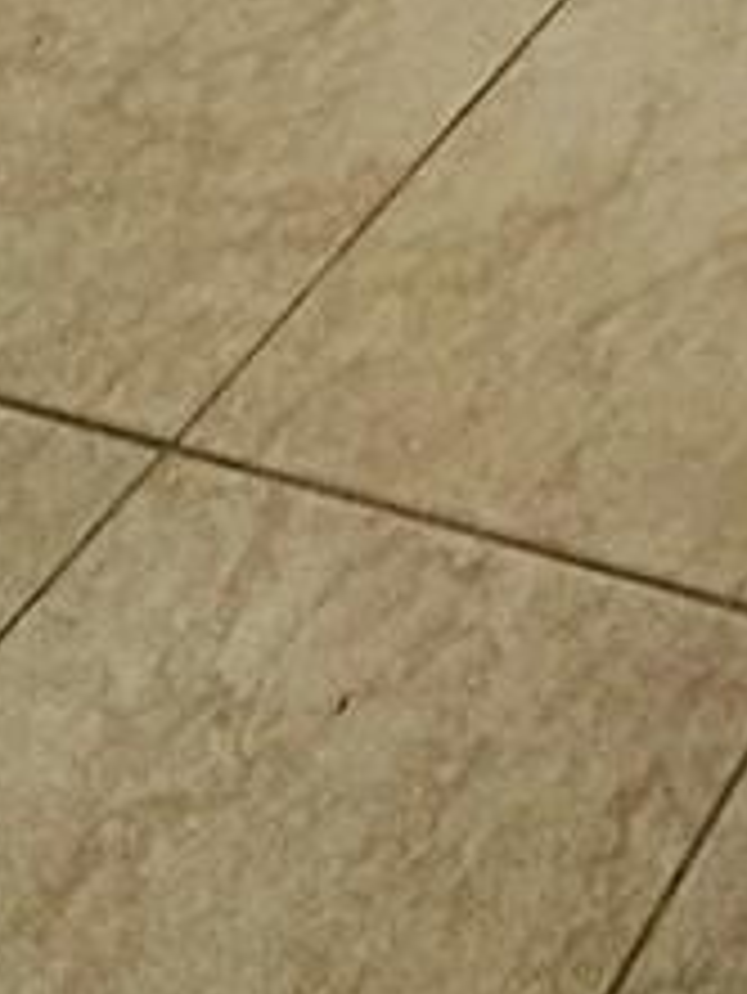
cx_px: 1881
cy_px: -1300
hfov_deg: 13.3
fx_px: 2185
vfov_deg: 15.6
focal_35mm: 76
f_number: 2.2
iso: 250
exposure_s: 1/120
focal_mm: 2.22
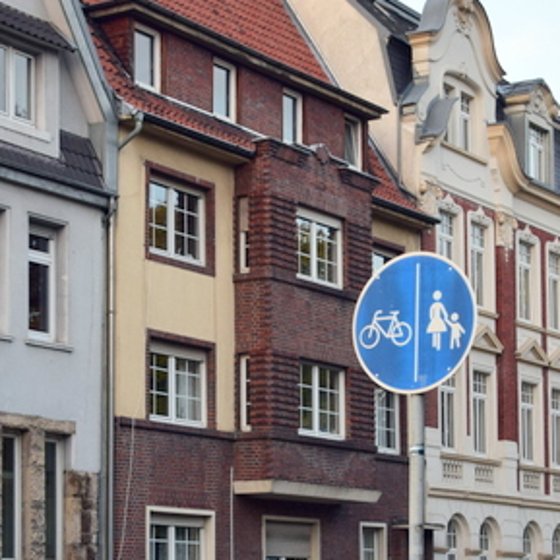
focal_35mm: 106
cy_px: 432
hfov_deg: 16.4
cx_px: 337
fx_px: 1940
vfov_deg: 16.3
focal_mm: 30
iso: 400
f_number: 8
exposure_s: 1/80
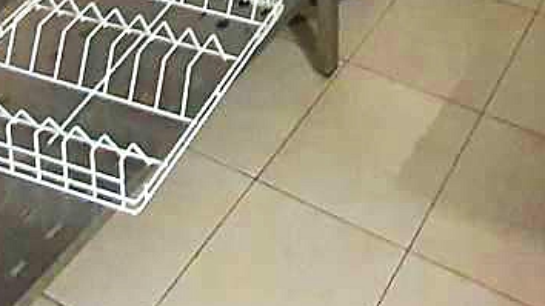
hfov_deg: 33.4
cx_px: 470
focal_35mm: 60
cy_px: -482
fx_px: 867
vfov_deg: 13.2
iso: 640
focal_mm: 1.8
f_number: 2.2
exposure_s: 1/10
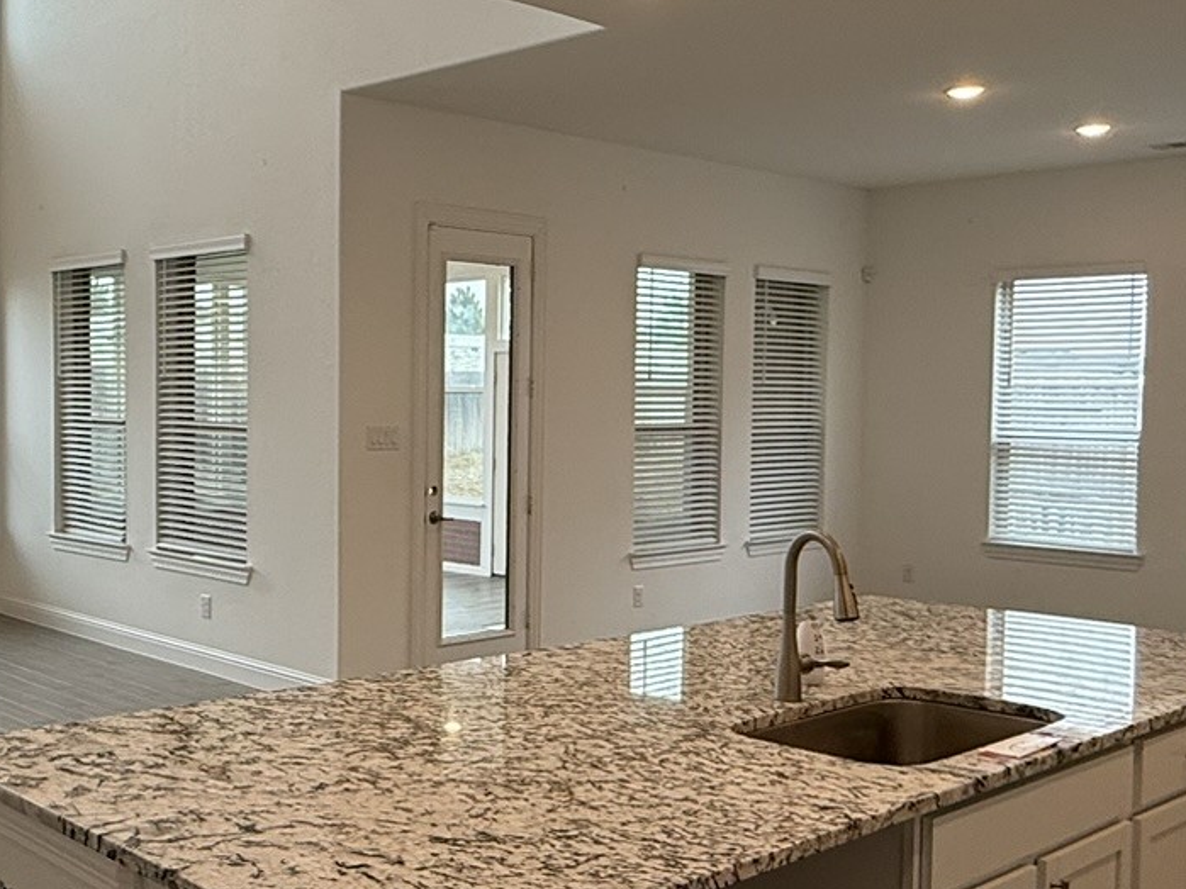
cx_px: 278
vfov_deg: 35.1
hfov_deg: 44.1
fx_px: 1404
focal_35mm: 41
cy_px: 461
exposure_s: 1/120
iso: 80
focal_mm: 2.22
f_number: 2.2
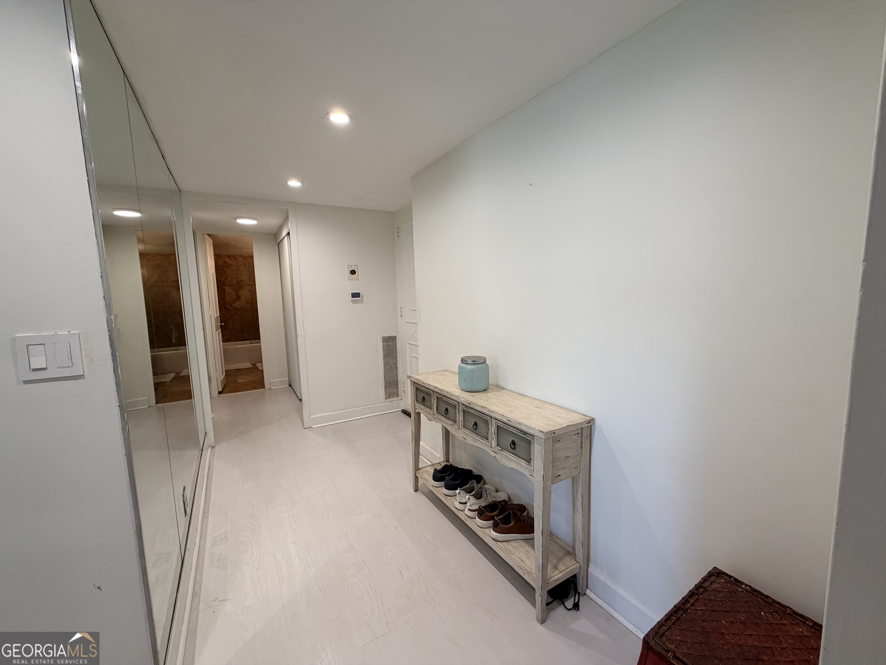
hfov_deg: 102.1
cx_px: 443
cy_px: 332
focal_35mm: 14
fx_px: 358
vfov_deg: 85.7
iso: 200
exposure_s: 1/120
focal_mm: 2.22
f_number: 2.2
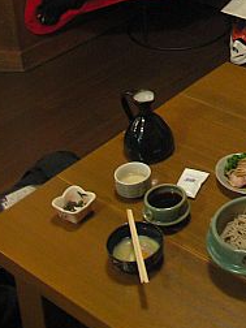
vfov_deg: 24.7
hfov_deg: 19.5
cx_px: 295
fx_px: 673
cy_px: -69
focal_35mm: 71
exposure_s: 1/5
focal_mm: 7.2
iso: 200
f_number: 2.8
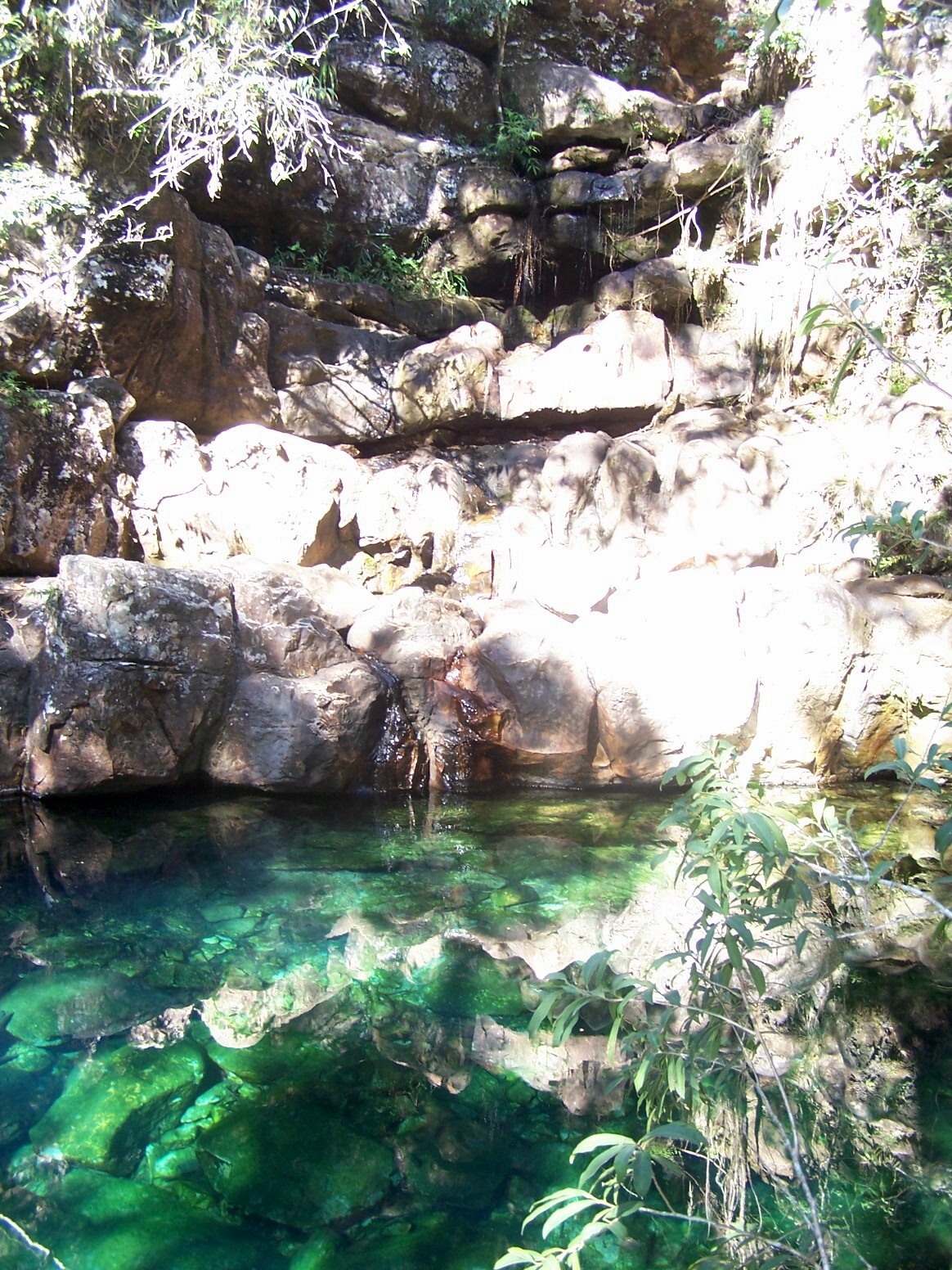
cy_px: 635
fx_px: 1393
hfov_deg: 37.7
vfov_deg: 49.0
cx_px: 476
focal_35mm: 38
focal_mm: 6.3
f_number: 2.8
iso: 80
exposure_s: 1/25
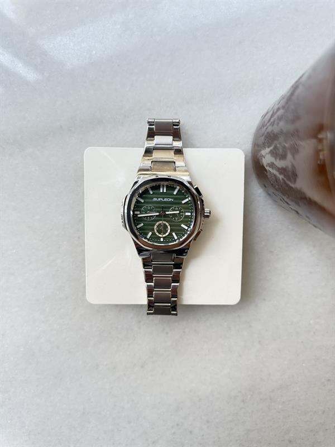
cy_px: 224
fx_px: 310
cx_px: 168
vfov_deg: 71.6
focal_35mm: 24
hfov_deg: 56.8
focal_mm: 6.76
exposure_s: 1/121
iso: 160
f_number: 1.78
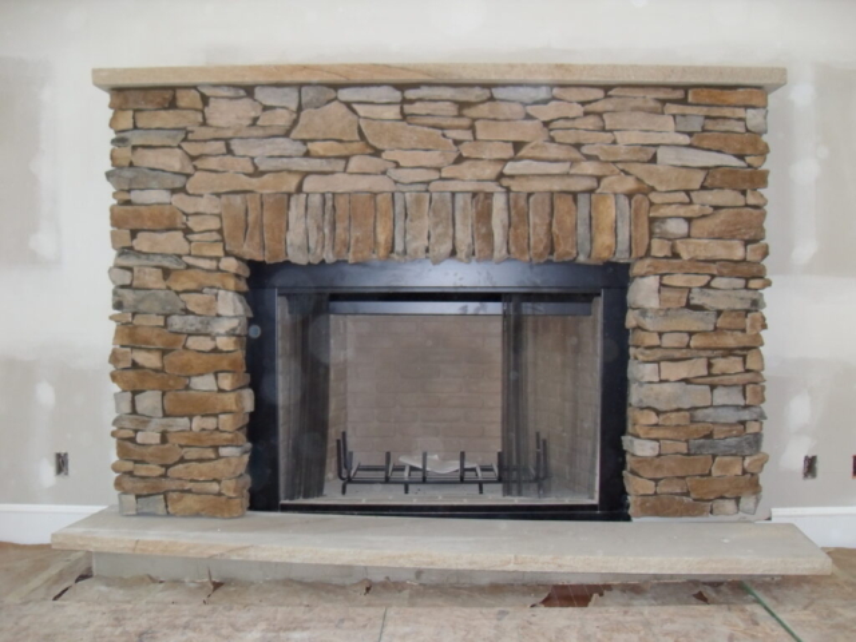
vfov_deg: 41.8
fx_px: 841
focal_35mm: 34
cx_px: 428
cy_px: 321
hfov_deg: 54.0
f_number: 2.8
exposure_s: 1/45
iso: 160
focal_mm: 6.3
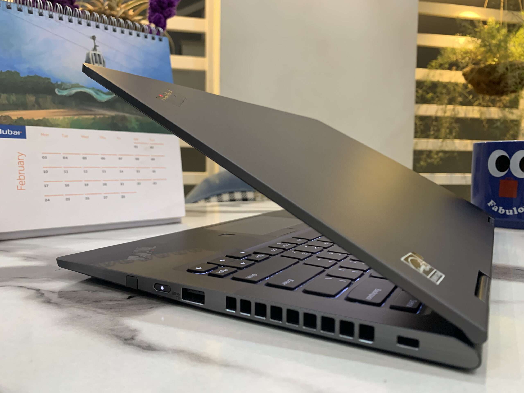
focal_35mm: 26
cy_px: 196
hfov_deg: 67.3
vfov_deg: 53.1
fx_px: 394
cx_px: 262
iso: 200
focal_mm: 4.25
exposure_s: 1/50
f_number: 1.8
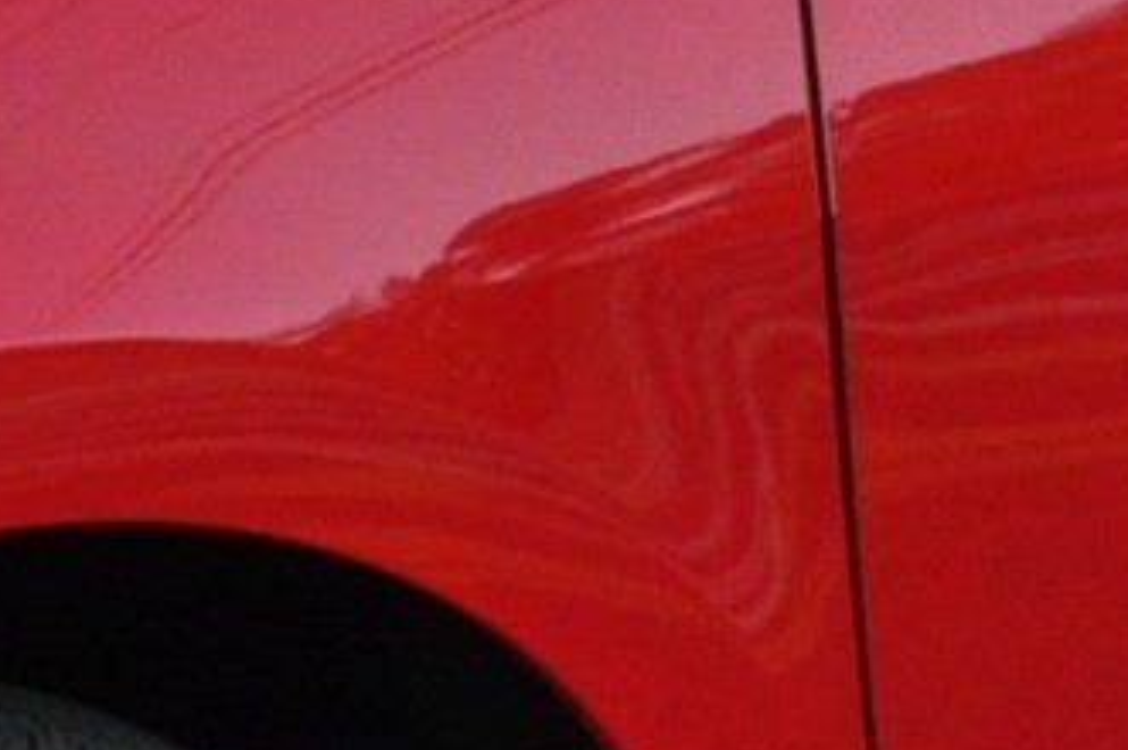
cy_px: 186
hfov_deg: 6.5
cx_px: 1070
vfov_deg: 4.3
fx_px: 9923
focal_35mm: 317
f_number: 4.5
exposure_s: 1/40
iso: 800
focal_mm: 28
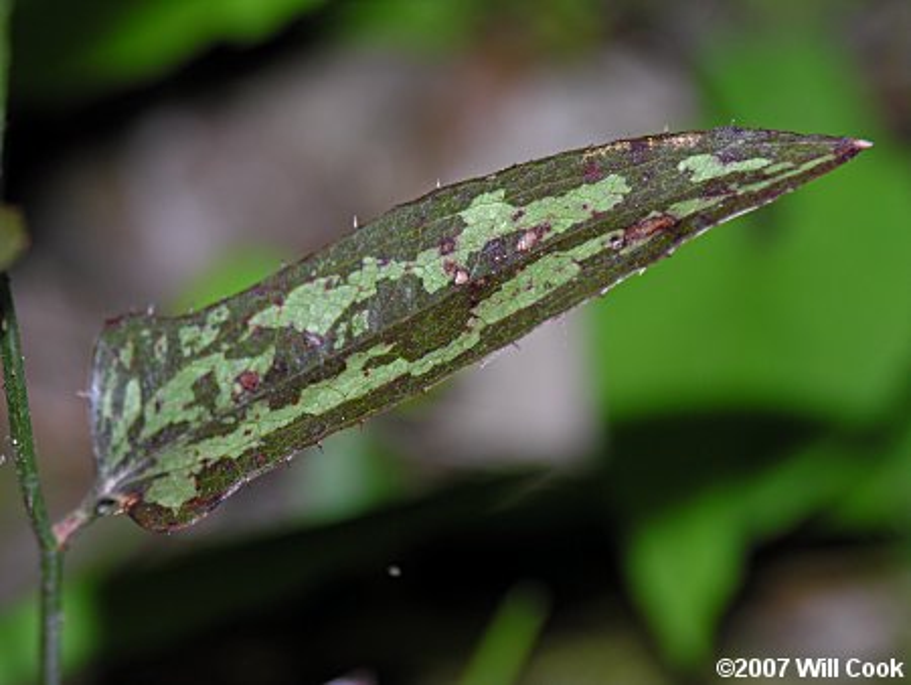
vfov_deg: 8.5
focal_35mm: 175
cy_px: 342
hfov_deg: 11.3
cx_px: 456
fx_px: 4608
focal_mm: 44.5
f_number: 4
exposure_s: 1/500
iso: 50
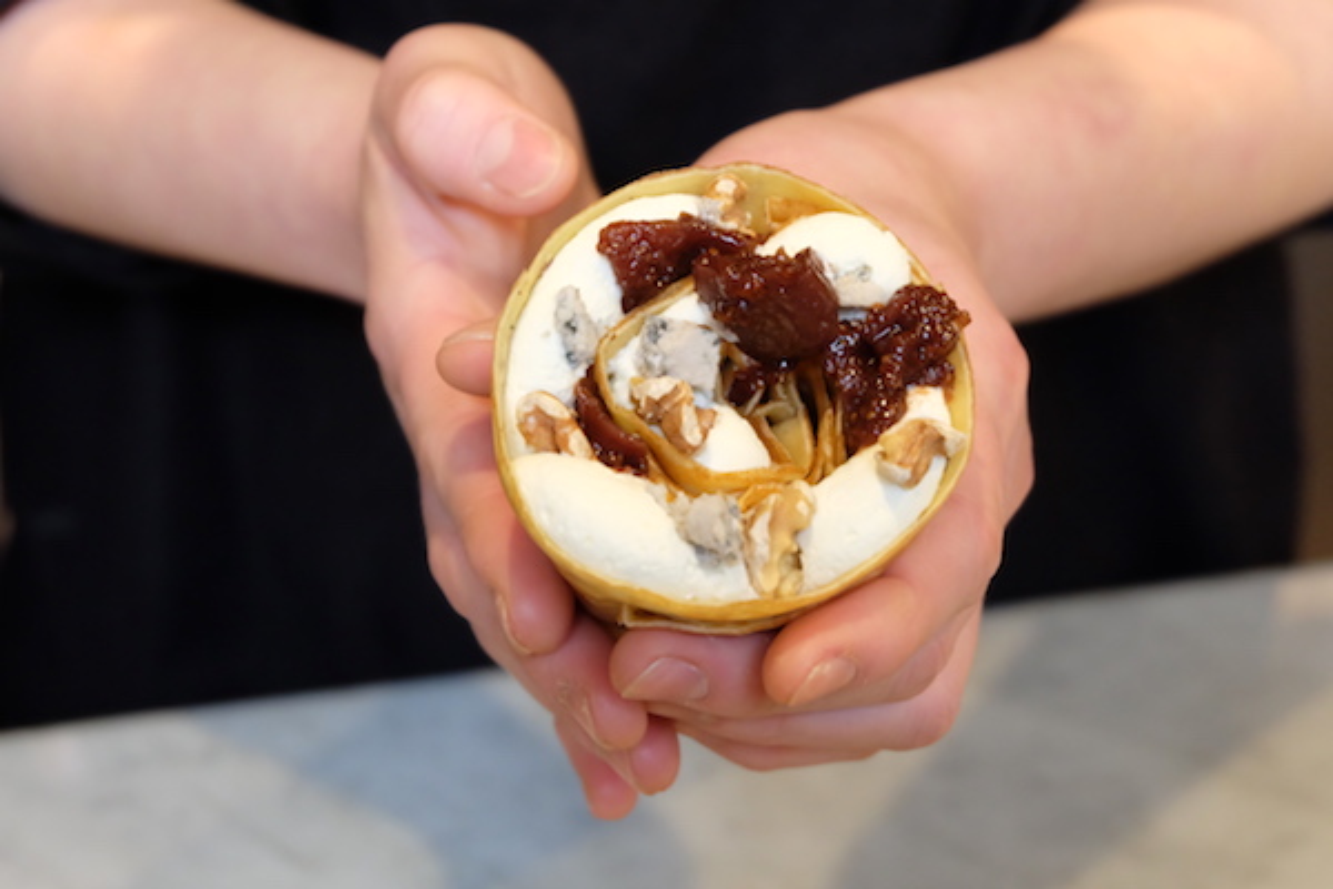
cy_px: 444
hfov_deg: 27.0
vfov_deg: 18.2
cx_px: 666
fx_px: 2777
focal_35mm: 75
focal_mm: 50
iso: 2500
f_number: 5.6
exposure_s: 1/60
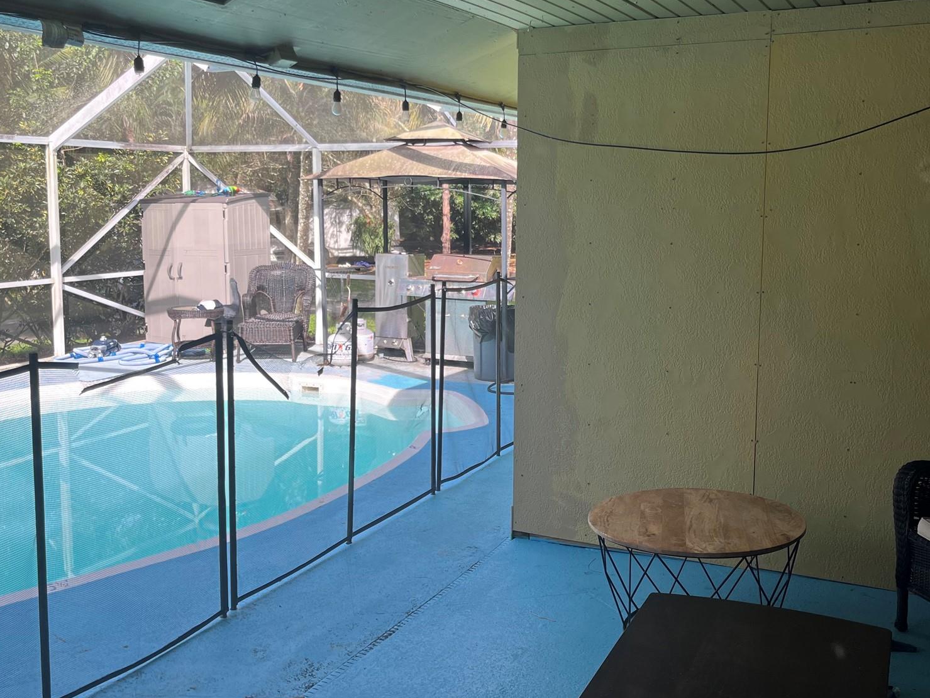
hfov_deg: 51.4
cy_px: 300
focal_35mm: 36
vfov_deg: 39.6
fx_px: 967
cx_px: 478
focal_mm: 5.1
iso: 40
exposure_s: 1/195
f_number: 1.6
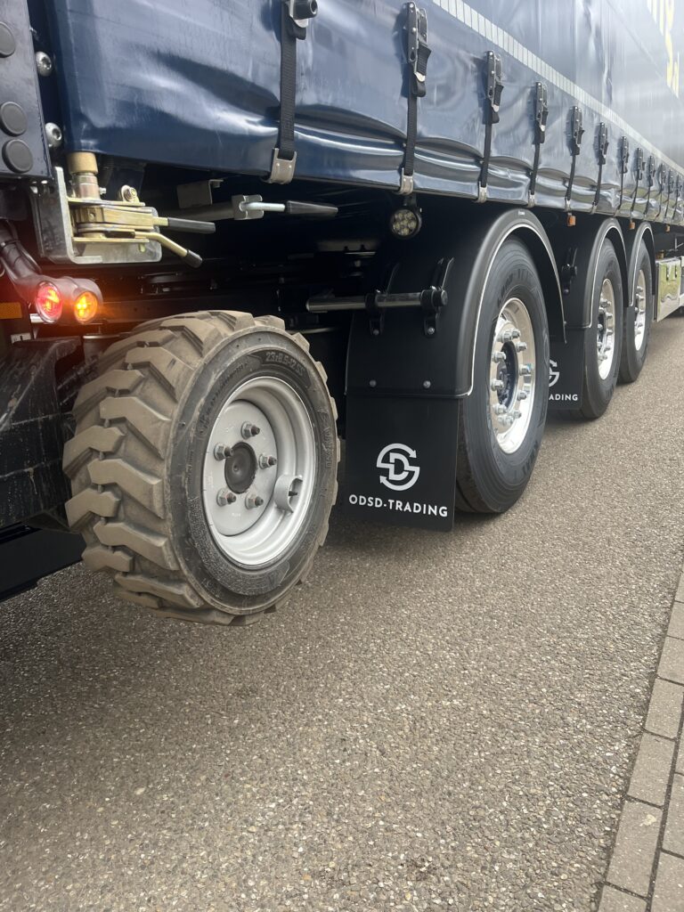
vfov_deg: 67.3
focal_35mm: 26
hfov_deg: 53.1
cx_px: 342
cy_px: 456
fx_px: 685
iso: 125
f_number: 1.6
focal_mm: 5.1
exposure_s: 1/121
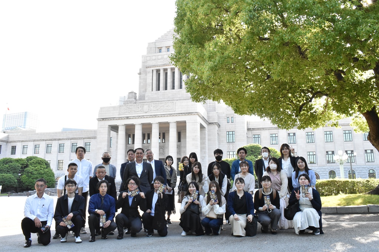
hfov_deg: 59.5
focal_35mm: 32
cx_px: 190
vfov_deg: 41.7
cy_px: 126
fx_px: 332
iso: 2500
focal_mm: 21
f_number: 14
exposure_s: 1/250
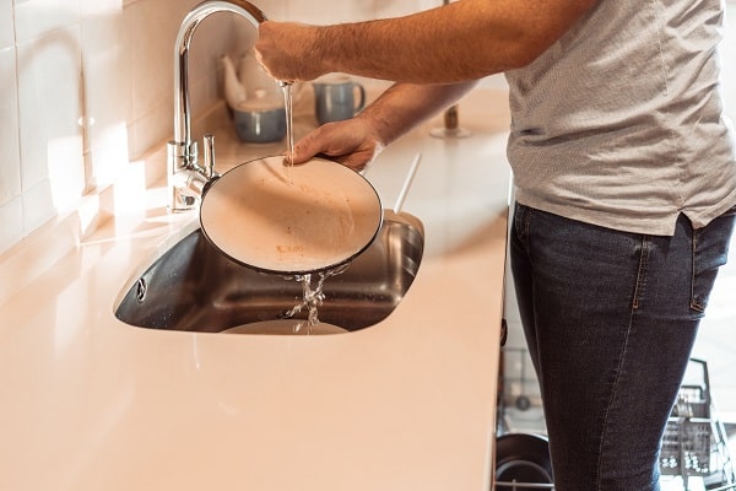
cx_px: 368
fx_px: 1073
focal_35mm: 52
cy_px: 246
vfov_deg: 25.8
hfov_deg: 37.9
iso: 200
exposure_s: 1/160
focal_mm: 35
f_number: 1.4
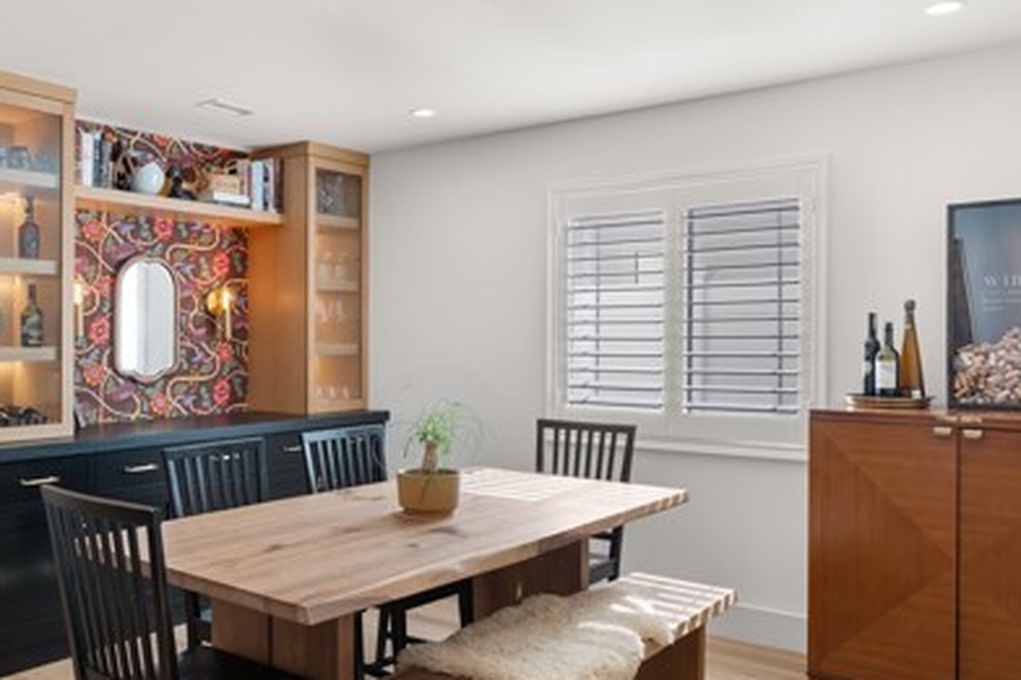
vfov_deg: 41.7
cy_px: 453
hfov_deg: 58.9
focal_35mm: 31
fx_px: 879
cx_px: 339
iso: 640
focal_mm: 19
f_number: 9
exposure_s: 1/10
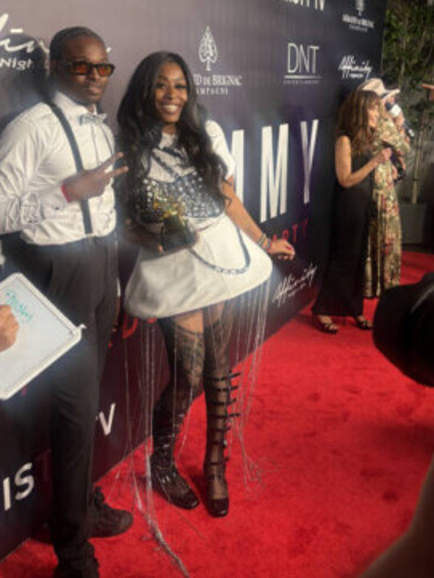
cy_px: 181
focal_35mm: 36
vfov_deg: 50.2
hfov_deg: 39.6
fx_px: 601
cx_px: 239
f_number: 1.6
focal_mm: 5.96
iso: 125
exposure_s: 1/60
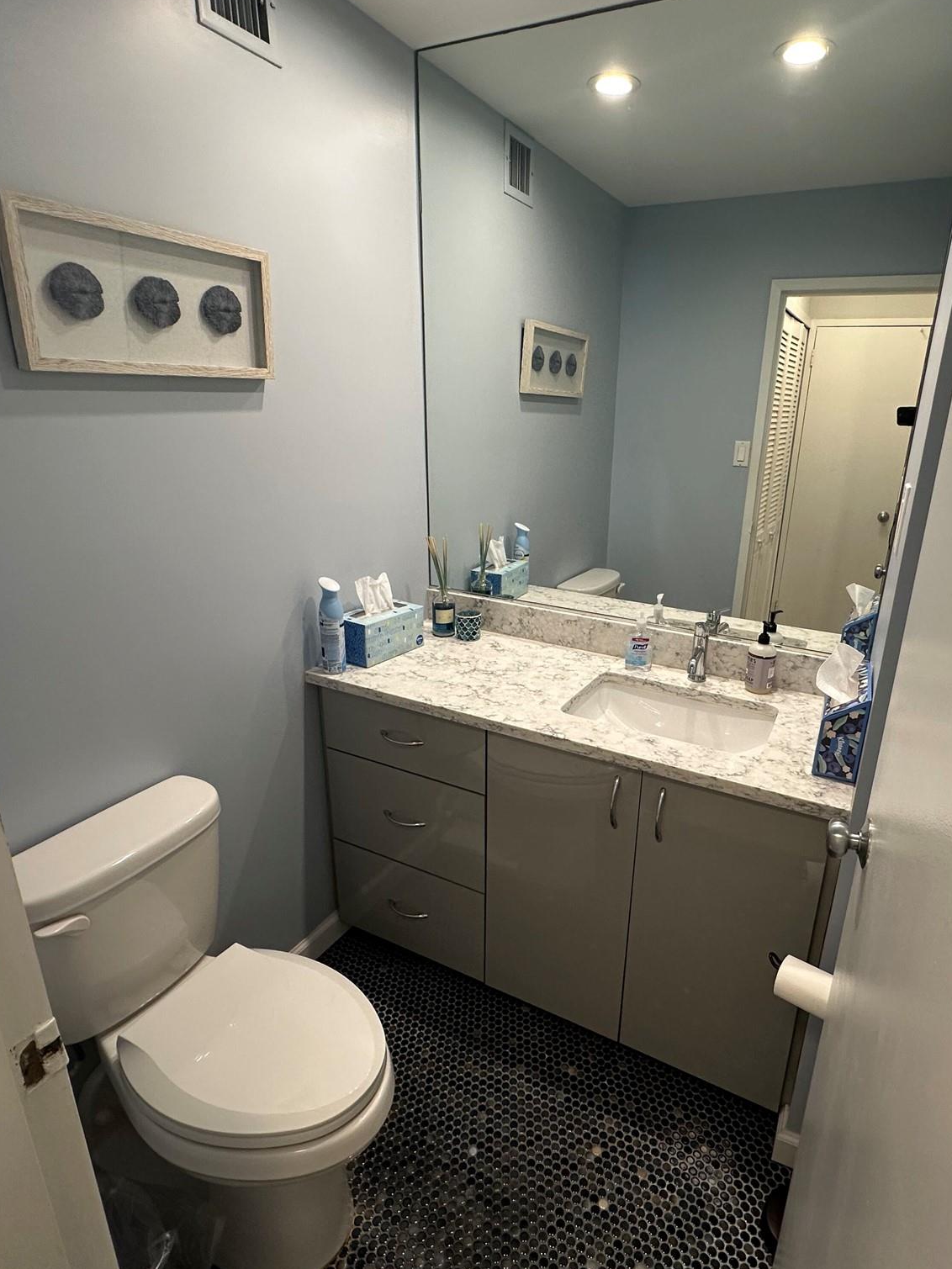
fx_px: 697
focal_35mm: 19
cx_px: 557
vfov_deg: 84.7
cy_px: 634
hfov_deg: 68.2
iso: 200
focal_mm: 2.22
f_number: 2.2
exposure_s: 1/120
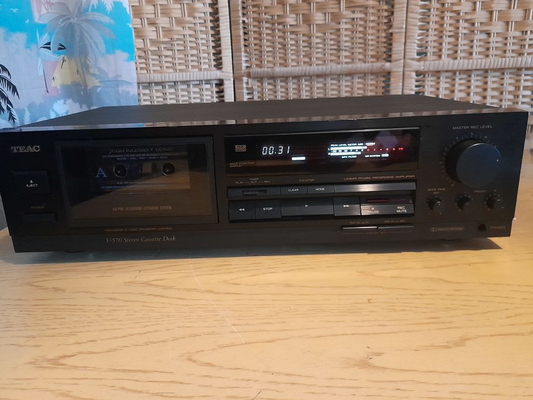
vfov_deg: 53.0
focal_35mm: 26
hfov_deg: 67.3
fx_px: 400
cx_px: 261
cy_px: 193
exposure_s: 1/25
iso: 640
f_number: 2
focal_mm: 4.6
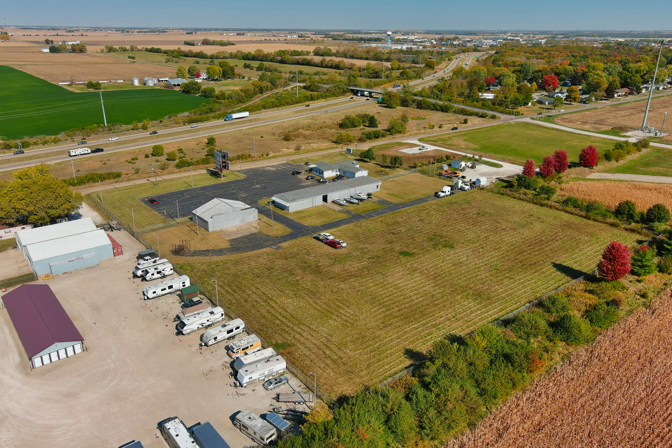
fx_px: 541
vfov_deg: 45.0
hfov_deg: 63.7
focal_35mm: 29
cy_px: 224
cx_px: 336
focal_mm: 10.6
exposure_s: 1/2427
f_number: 2.8
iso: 106
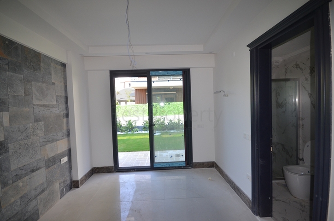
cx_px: 167
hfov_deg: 100.5
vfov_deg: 77.1
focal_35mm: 15
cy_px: 110
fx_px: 139
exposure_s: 1/80
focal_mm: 10
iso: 400
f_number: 7.1
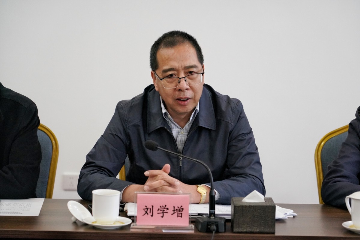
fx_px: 1030
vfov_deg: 13.3
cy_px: 120
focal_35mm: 103
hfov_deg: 19.8
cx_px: 180
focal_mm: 103
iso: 5000
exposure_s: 1/160
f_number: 4
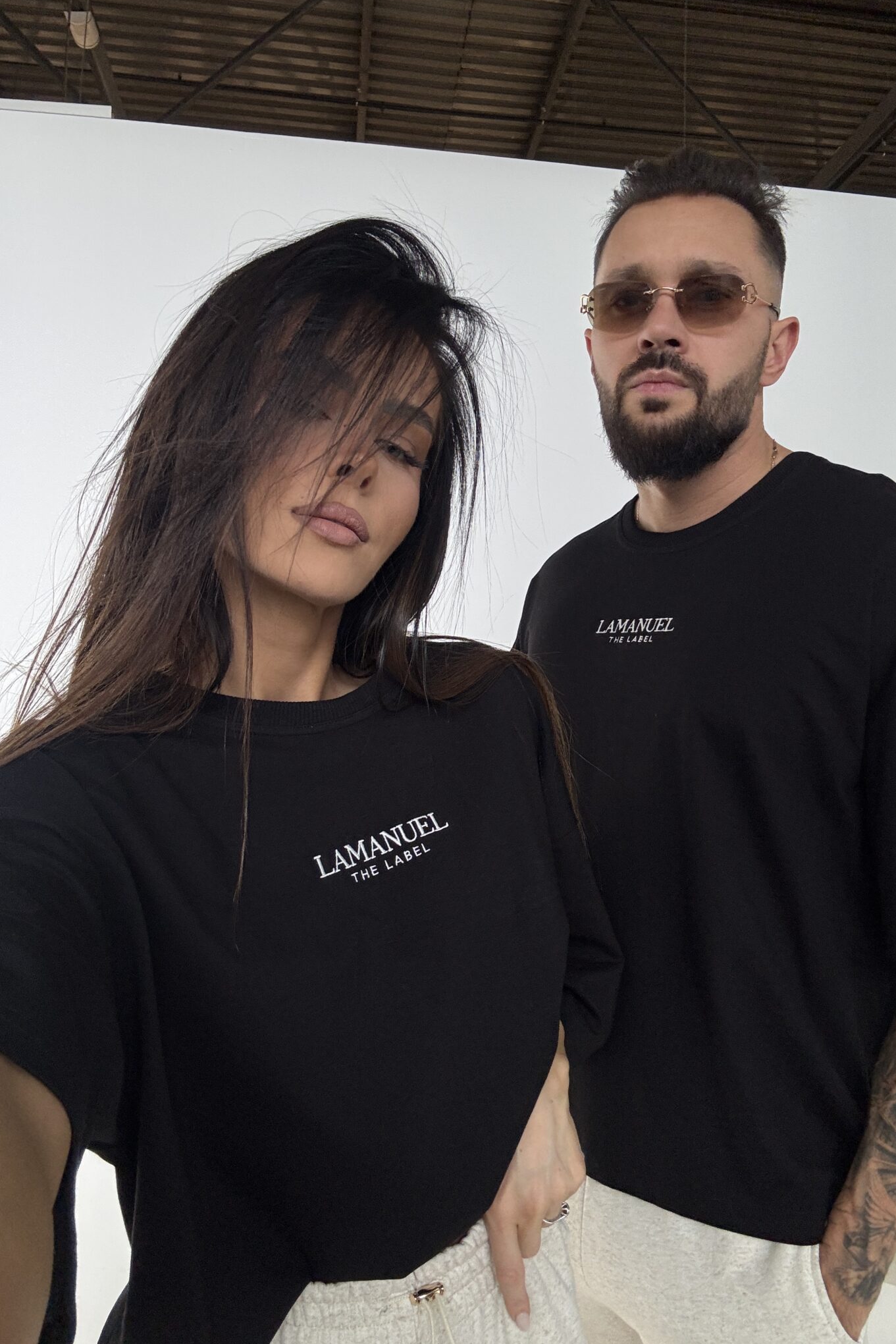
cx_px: 495
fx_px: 896
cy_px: 672
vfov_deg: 73.7
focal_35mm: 24
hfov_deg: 53.0
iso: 80
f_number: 1.9
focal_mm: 2.69
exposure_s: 1/121
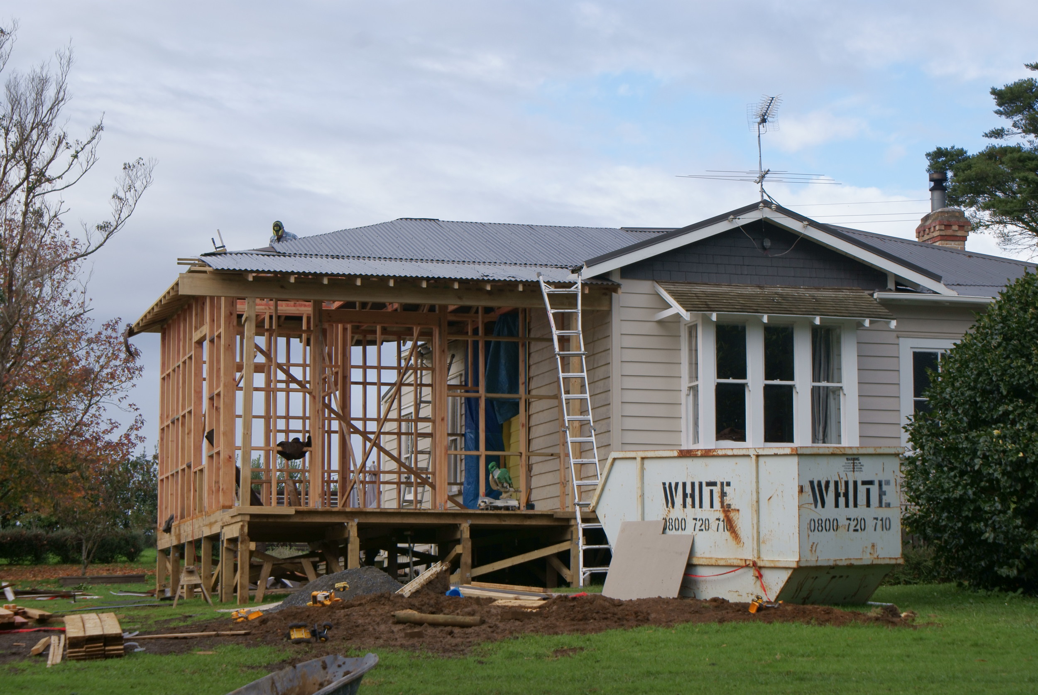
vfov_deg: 16.6
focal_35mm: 82
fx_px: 2382
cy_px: 348
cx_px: 519
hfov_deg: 24.6
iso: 100
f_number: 9
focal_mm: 55
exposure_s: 1/125
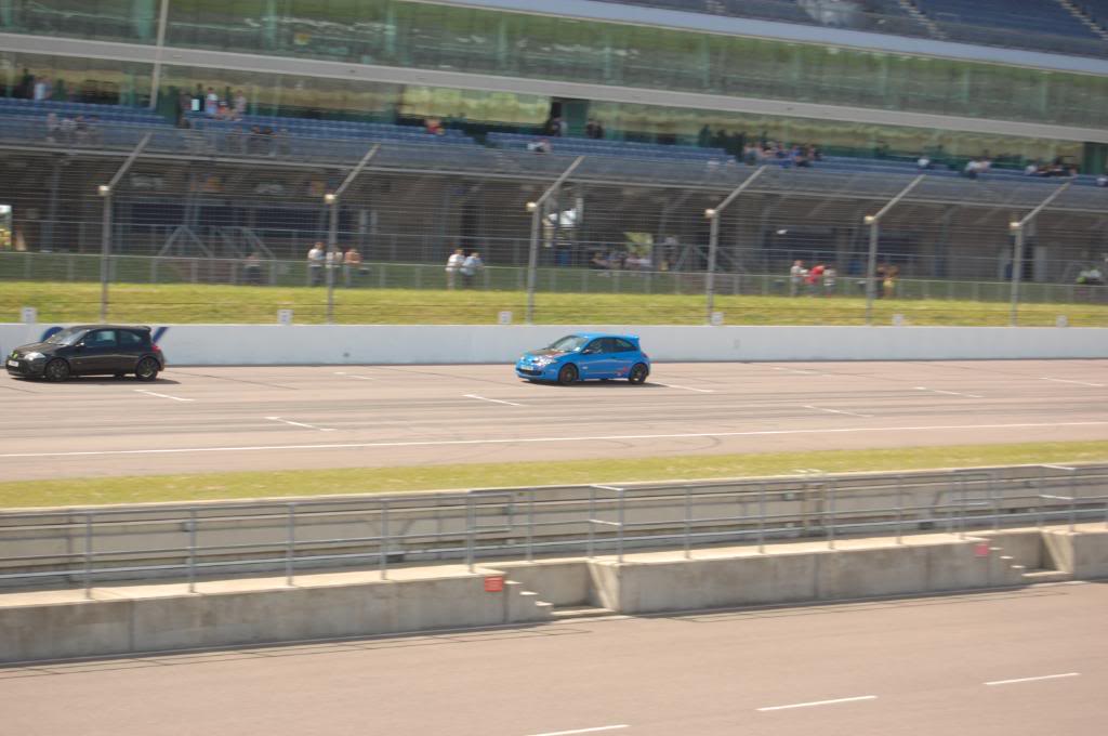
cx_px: 554
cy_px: 368
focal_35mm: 82
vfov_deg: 16.5
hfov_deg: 24.6
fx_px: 2536
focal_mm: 55
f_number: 5.6
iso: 200
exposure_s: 1/250
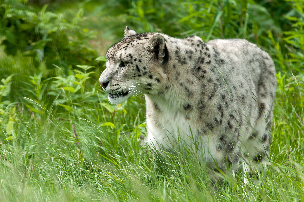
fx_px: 3795
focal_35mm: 450
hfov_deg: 4.6
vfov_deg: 3.0
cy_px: 101
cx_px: 152
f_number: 8
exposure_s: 1/500
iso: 400
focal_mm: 300
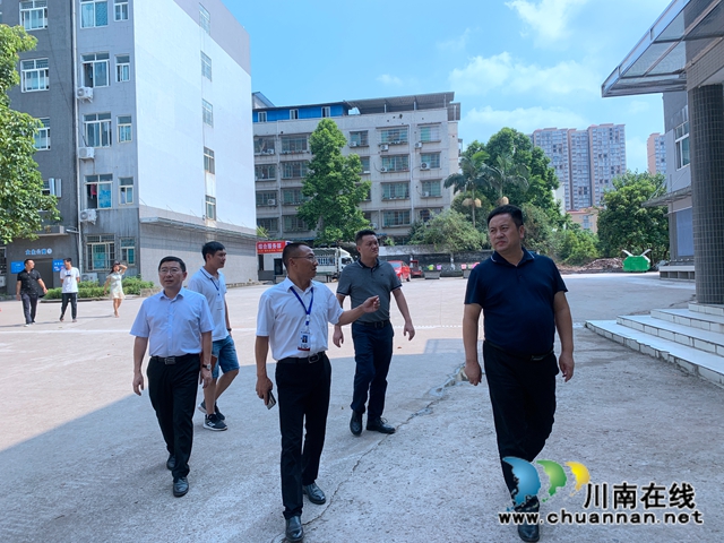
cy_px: 272
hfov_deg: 67.3
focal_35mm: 26
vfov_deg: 53.1
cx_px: 362
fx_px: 544
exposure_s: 1/1299
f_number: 1.8
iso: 25
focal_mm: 4.25
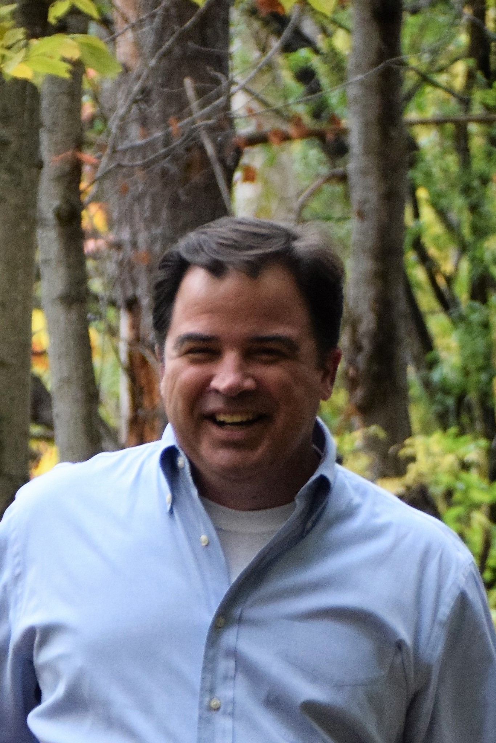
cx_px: 248
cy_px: 372
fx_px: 3037
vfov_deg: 14.0
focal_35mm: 147
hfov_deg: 9.3
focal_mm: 98
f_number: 5.6
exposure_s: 1/500
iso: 2500
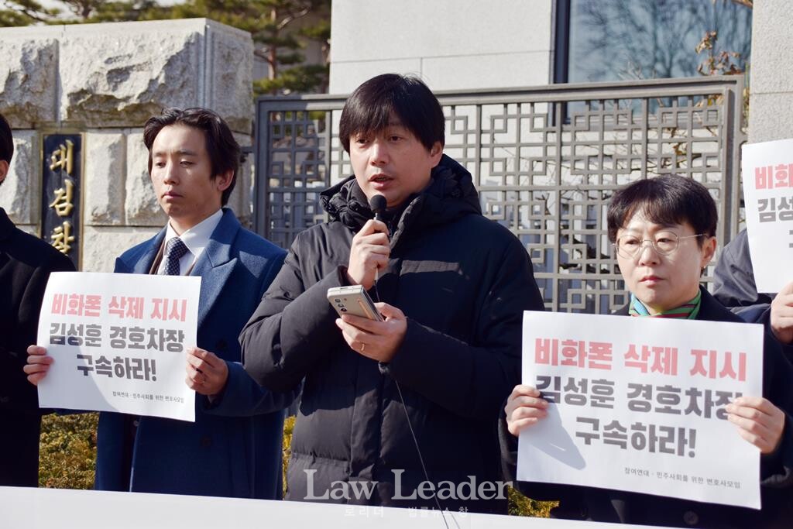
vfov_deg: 20.6
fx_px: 1454
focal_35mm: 66
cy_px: 264
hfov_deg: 30.5
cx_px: 396
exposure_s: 1/1250
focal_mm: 44
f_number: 4.8
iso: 100
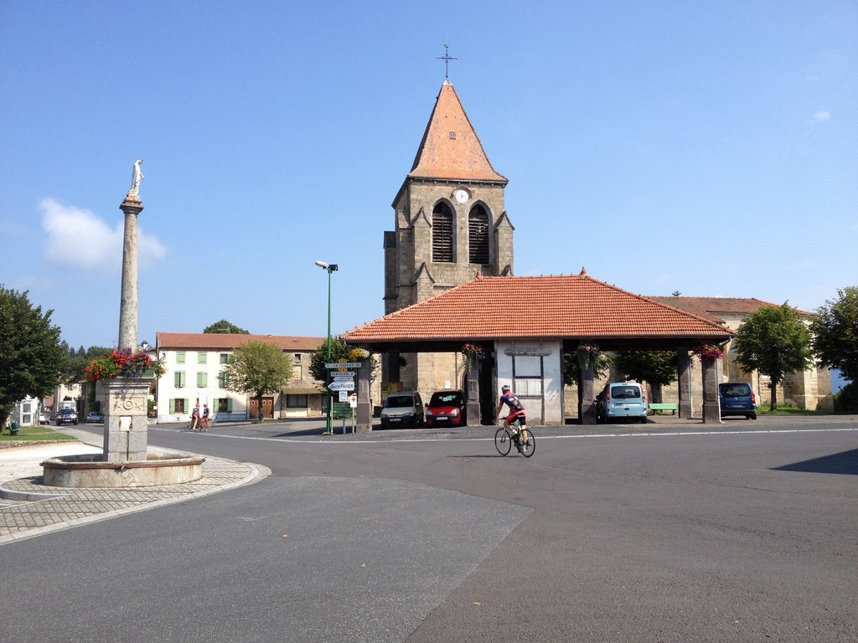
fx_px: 868
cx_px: 429
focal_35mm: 35
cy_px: 322
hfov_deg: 52.6
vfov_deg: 40.7
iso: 50
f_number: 2.4
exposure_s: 1/1381
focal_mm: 4.28
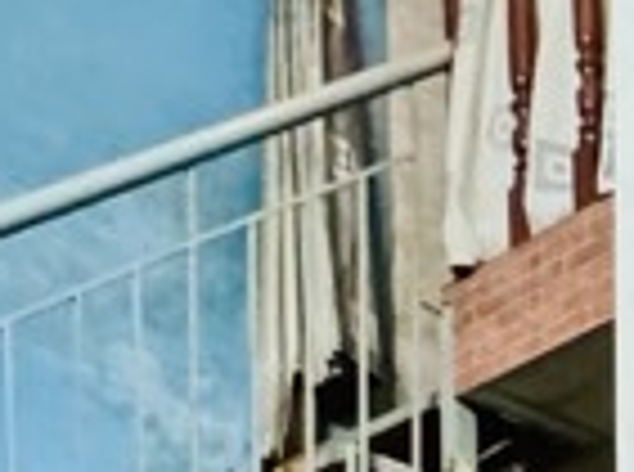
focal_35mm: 102
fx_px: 1863
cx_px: 1124
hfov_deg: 16.4
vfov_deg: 10.8
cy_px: 1322
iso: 1250
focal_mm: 2.22
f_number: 2.2
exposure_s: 1/33
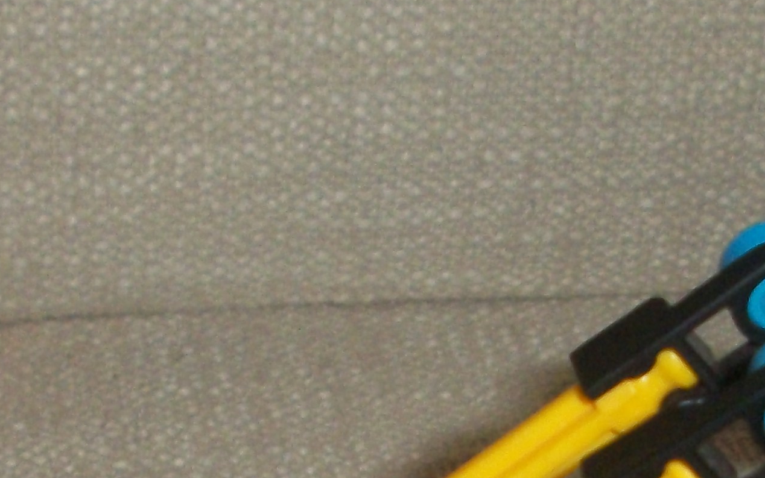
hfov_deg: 17.8
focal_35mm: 117
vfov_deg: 10.8
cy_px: 714
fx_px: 2440
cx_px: 471
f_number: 3.1
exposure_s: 1/125
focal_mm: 6.3
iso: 250
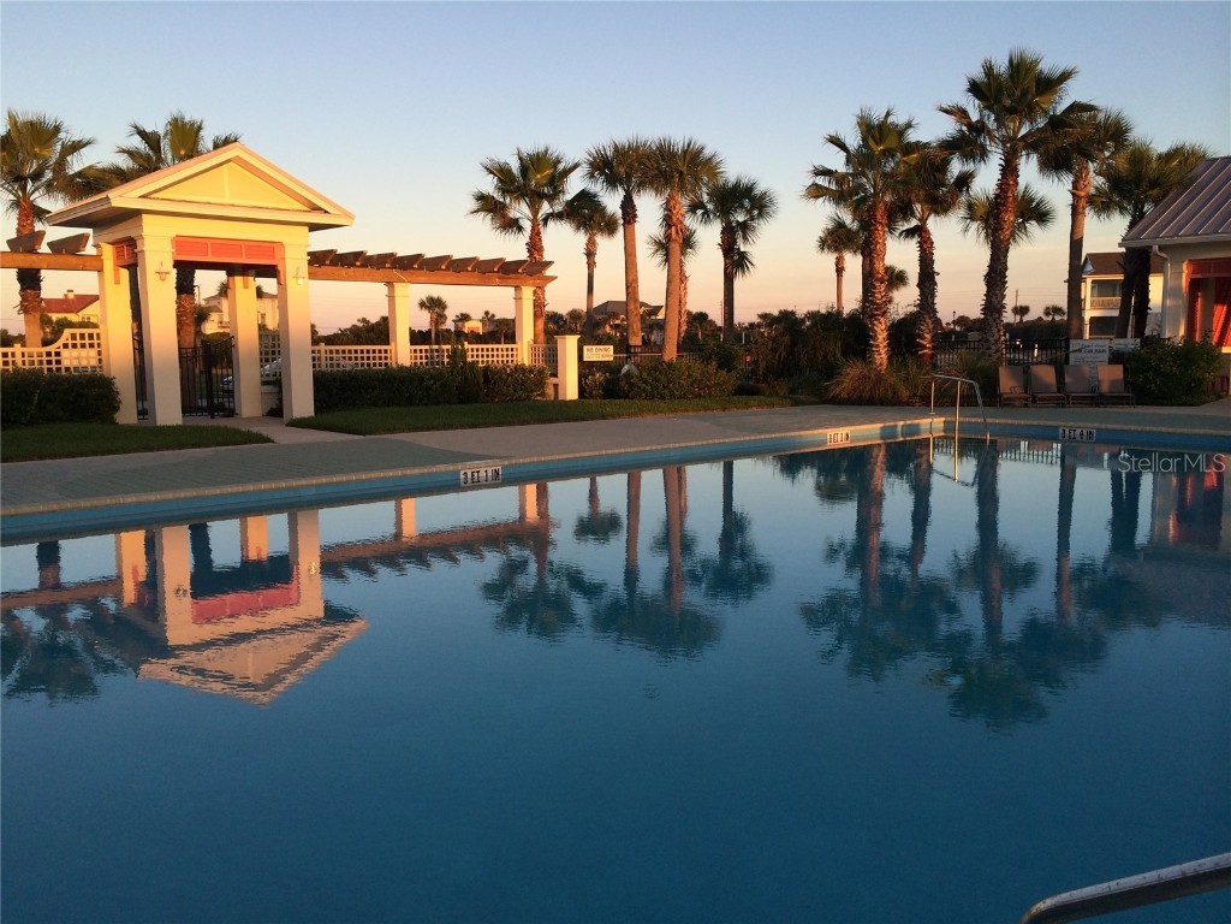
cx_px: 616
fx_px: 1067
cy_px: 462
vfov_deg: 46.8
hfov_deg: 60.0
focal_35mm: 30
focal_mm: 4.12
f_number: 2.2
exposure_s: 1/471
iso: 32
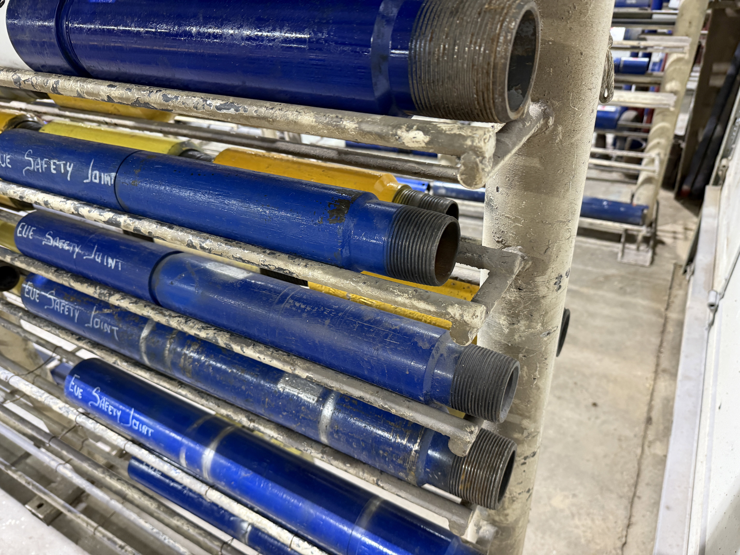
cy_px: 278
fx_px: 513
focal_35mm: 24
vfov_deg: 56.8
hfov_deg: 71.6
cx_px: 370
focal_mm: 6.76
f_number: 1.78
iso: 250
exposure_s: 1/60
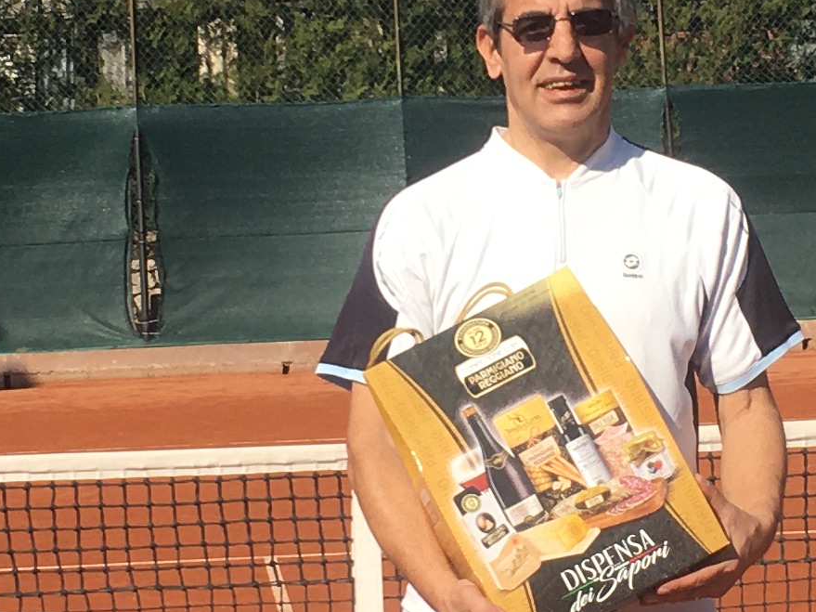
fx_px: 3135
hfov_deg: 14.8
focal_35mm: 133
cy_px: 207
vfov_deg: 11.1
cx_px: 497
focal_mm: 4.15
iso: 25
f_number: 2.2
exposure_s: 1/1789
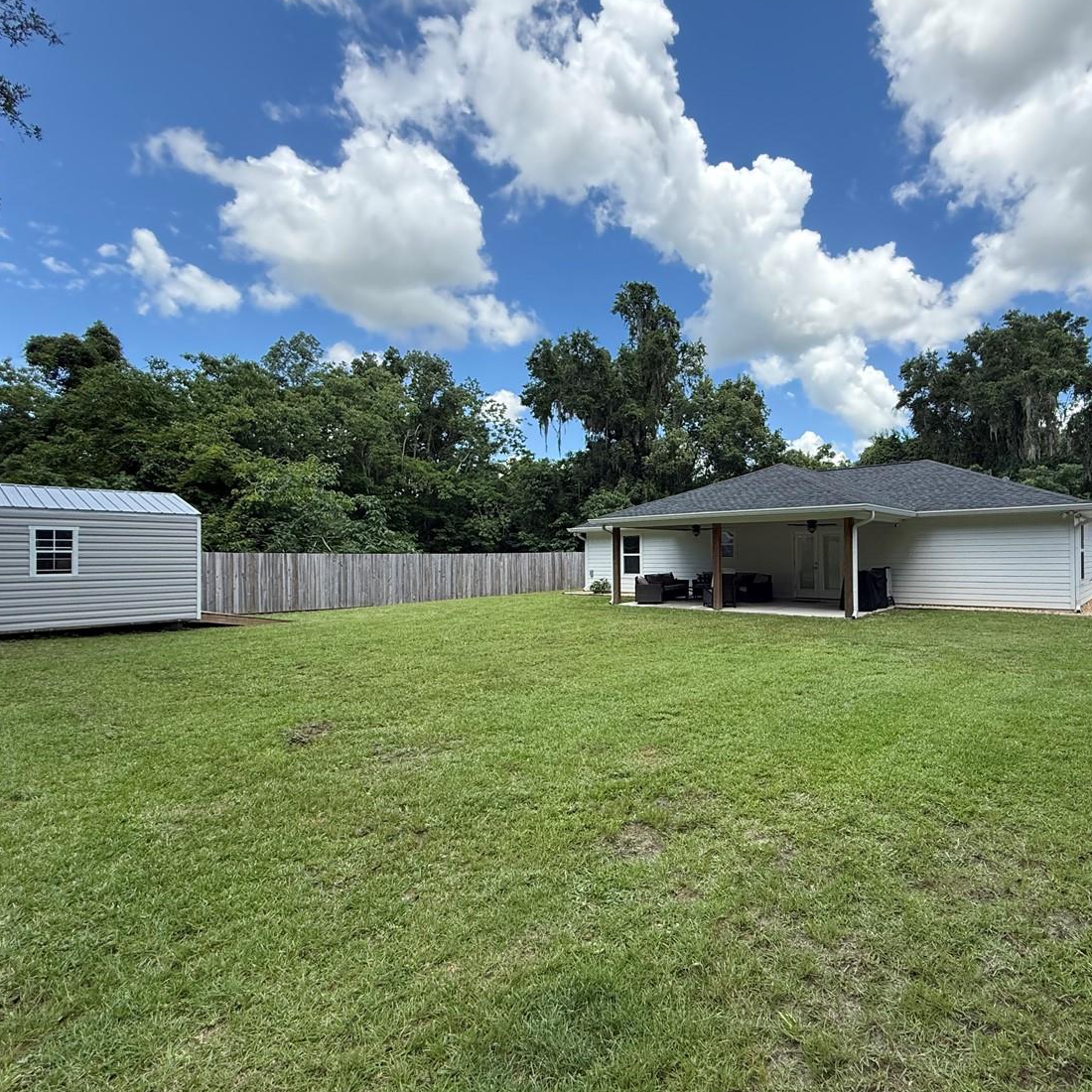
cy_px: 551
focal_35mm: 18
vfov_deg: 80.7
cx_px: 653
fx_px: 642
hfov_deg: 79.8
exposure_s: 1/942
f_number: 2.2
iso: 64
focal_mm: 2.22
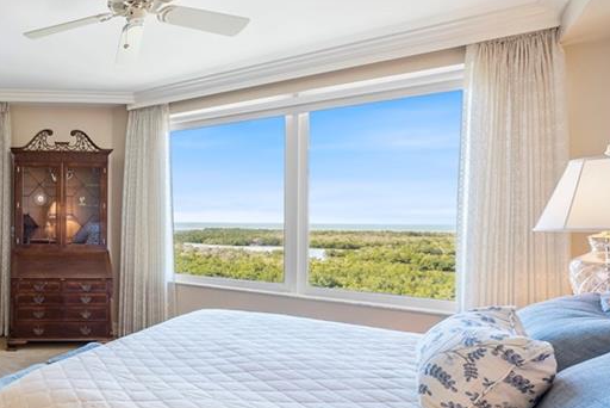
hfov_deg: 60.9
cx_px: 49
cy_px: 232
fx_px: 407
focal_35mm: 24
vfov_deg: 53.0
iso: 160
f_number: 9
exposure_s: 1/4
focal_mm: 12
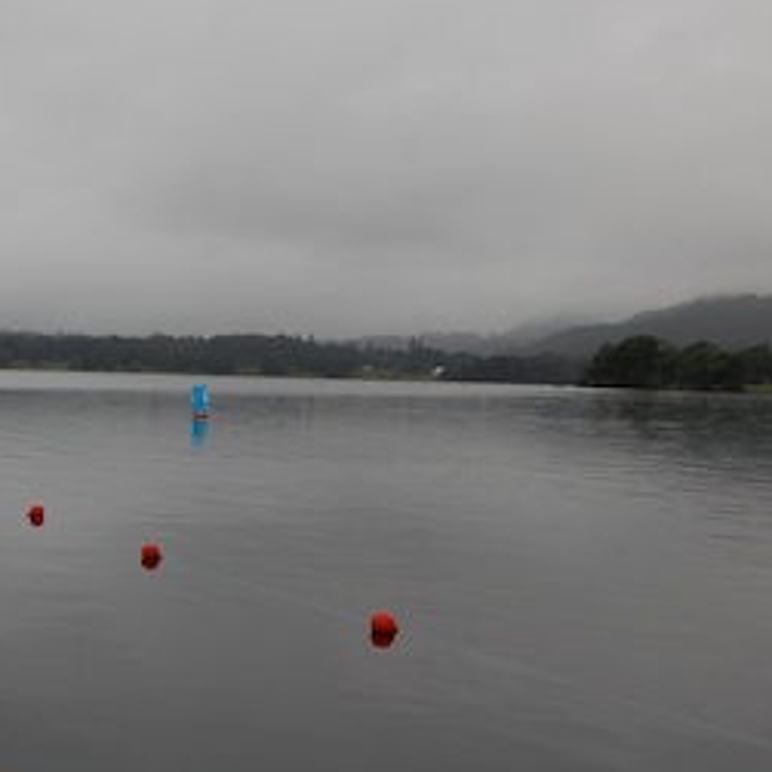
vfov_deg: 27.7
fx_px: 1564
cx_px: 77
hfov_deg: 26.8
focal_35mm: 62
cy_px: 324
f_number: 7.1
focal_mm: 26
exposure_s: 1/30
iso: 720
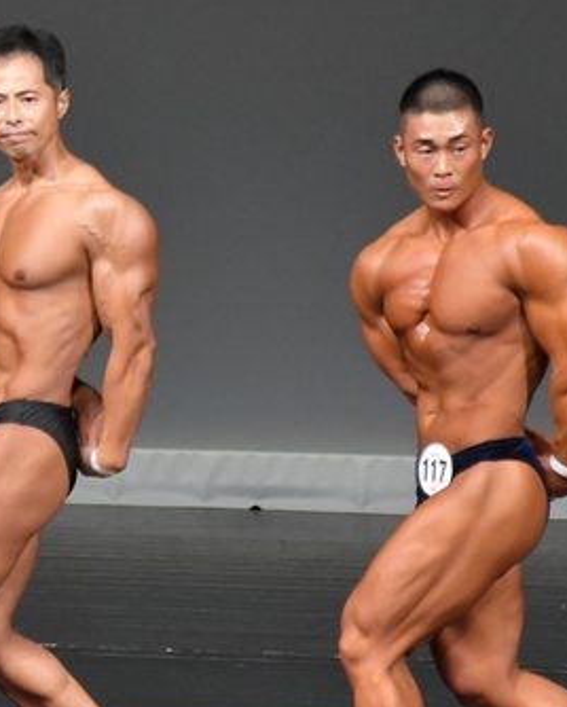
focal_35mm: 750
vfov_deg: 2.6
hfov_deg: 2.1
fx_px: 15704
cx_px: -223
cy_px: 425
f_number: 5.6
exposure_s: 1/400
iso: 5000
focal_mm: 230
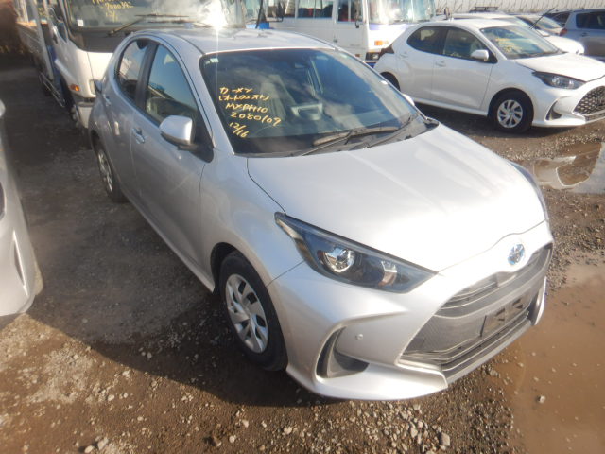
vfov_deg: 56.8
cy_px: 227
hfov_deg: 71.6
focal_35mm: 24
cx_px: 302
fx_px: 419
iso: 125
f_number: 2.8
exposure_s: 1/250
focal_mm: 4.3
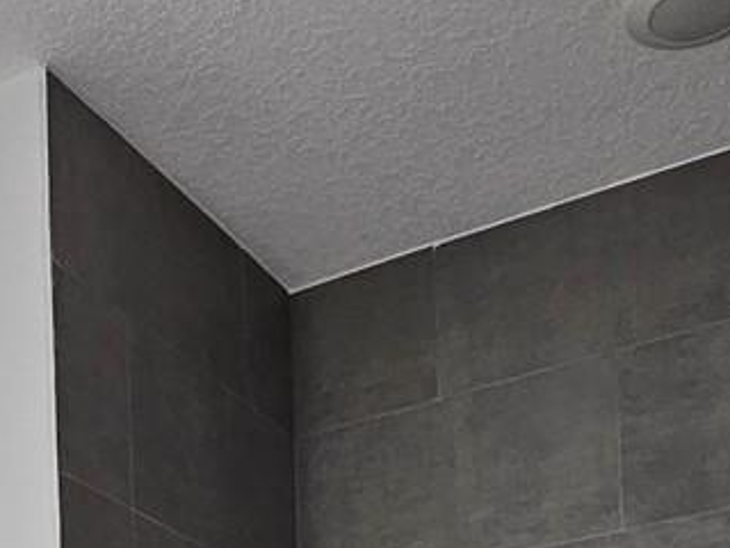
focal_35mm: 65
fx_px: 1371
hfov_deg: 28.8
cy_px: 1034
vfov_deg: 17.5
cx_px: 89
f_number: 2.2
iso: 80
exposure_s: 1/60
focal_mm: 2.2
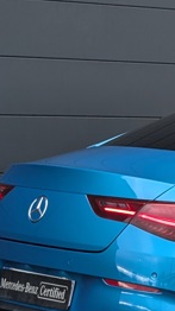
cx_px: 374
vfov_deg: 13.1
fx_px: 1347
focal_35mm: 163
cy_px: 258
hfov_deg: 7.1
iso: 36
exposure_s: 1/108
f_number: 1.68
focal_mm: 6.9
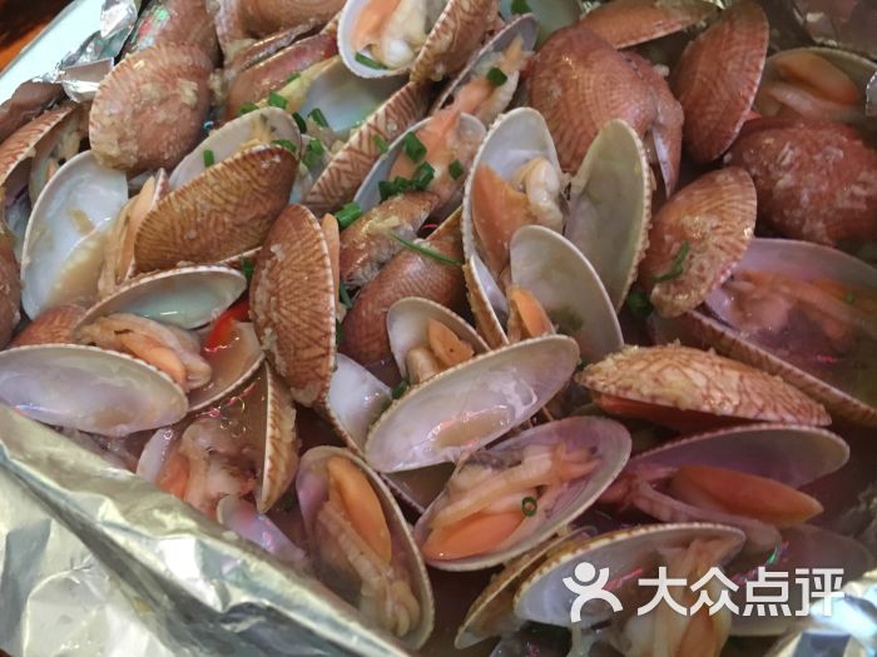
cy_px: 328
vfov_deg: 48.2
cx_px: 438
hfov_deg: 61.7
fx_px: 735
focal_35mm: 29
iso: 400
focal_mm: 4.15
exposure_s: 1/17
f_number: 2.2
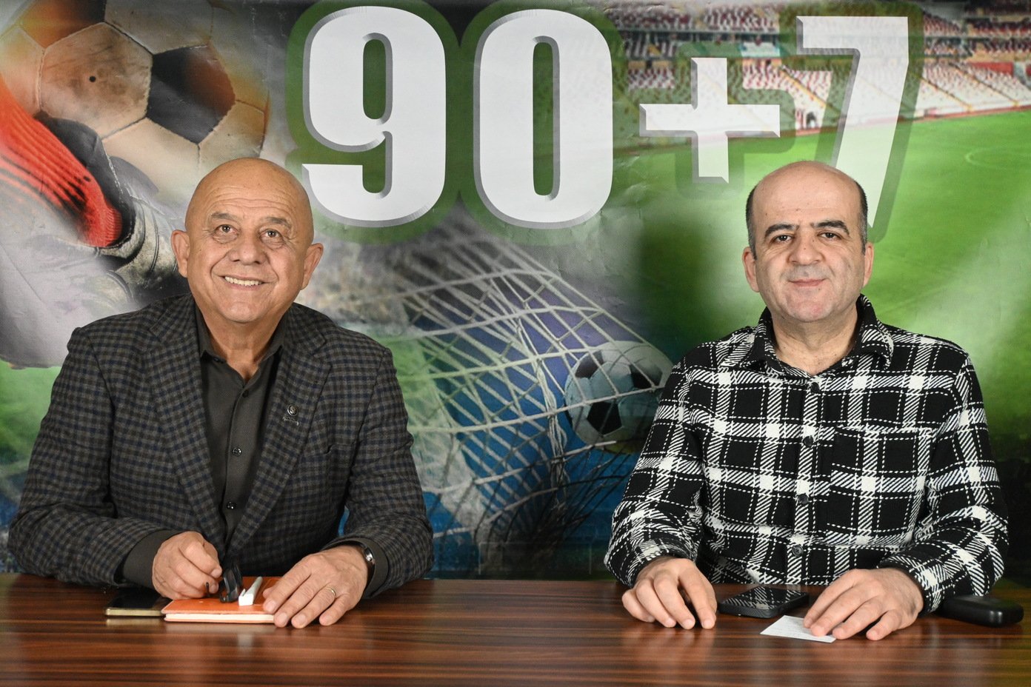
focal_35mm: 45
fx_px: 1289
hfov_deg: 43.6
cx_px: 516
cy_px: 344
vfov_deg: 29.9
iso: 3200
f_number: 4.8
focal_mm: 30
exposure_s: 1/125
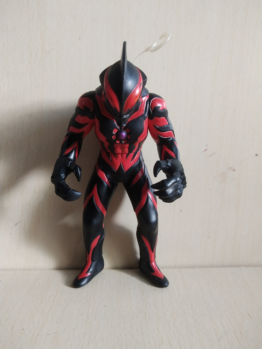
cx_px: 131
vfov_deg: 60.0
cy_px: 174
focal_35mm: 30
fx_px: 303
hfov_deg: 46.8
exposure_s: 1/33.3
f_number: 1.8
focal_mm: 3.95
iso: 363
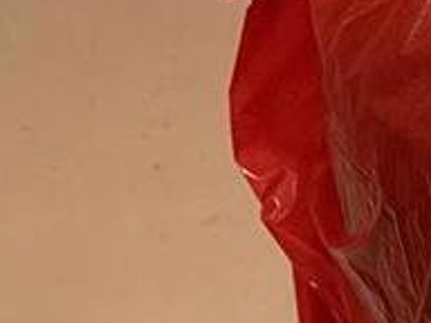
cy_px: 893
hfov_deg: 9.7
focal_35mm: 180
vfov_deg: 7.5
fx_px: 2241
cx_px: 1021
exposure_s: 1/121
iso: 200
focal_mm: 6.76
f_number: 1.78
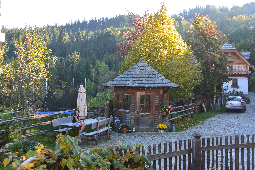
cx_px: 128
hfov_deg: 46.4
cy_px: 85
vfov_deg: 31.9
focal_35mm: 42
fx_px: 297
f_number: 4.2
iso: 160
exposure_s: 1/160
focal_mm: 15.7
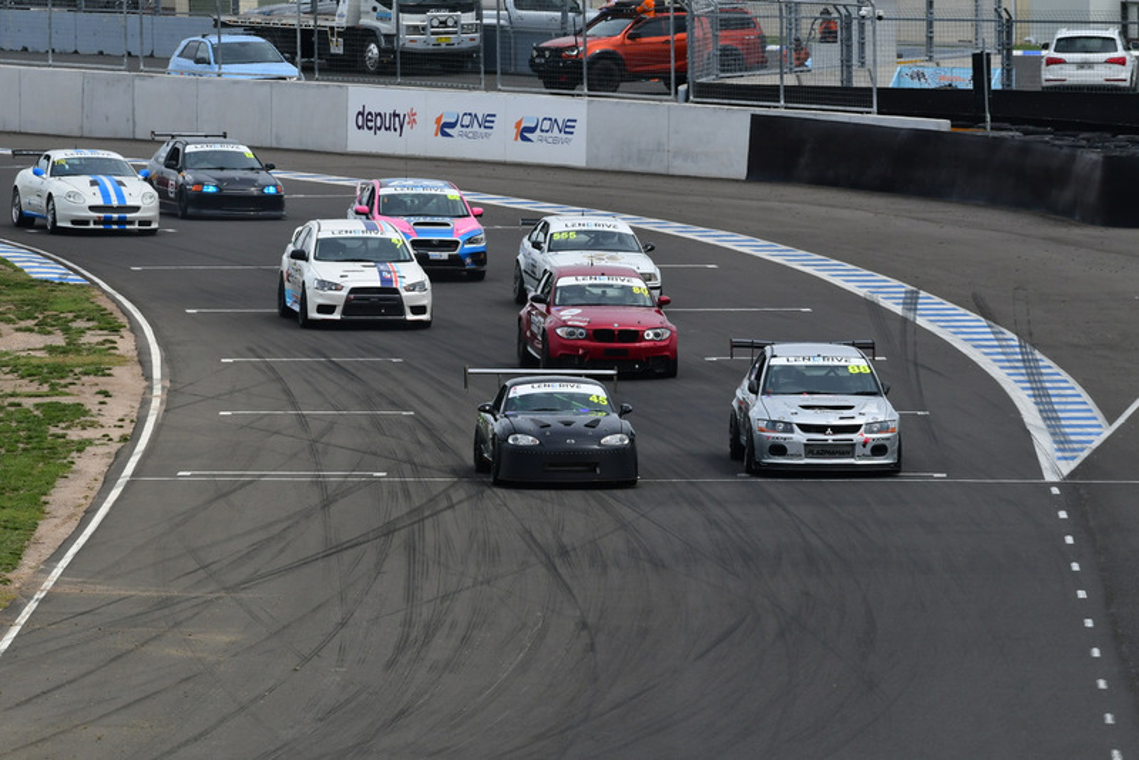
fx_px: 12818
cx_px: 570
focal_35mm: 405
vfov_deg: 3.4
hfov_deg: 5.1
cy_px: 380
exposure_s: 1/640
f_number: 11
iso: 400
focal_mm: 270
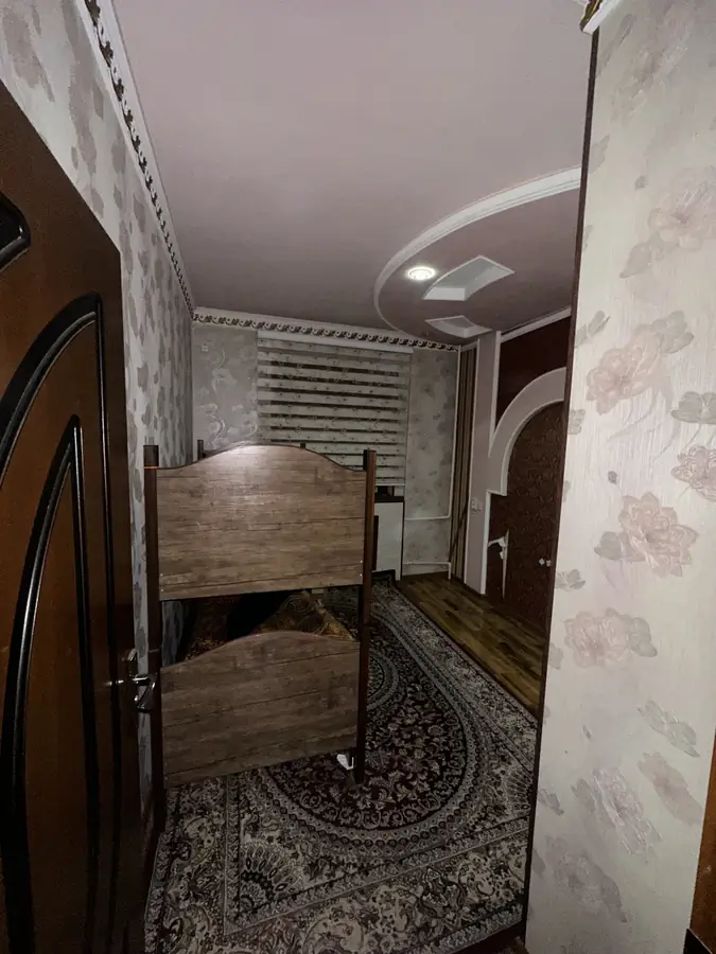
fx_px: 386
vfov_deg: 102.1
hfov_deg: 85.7
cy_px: 477
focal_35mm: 14
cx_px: 358
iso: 320
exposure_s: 1/29
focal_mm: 2.22
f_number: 2.2
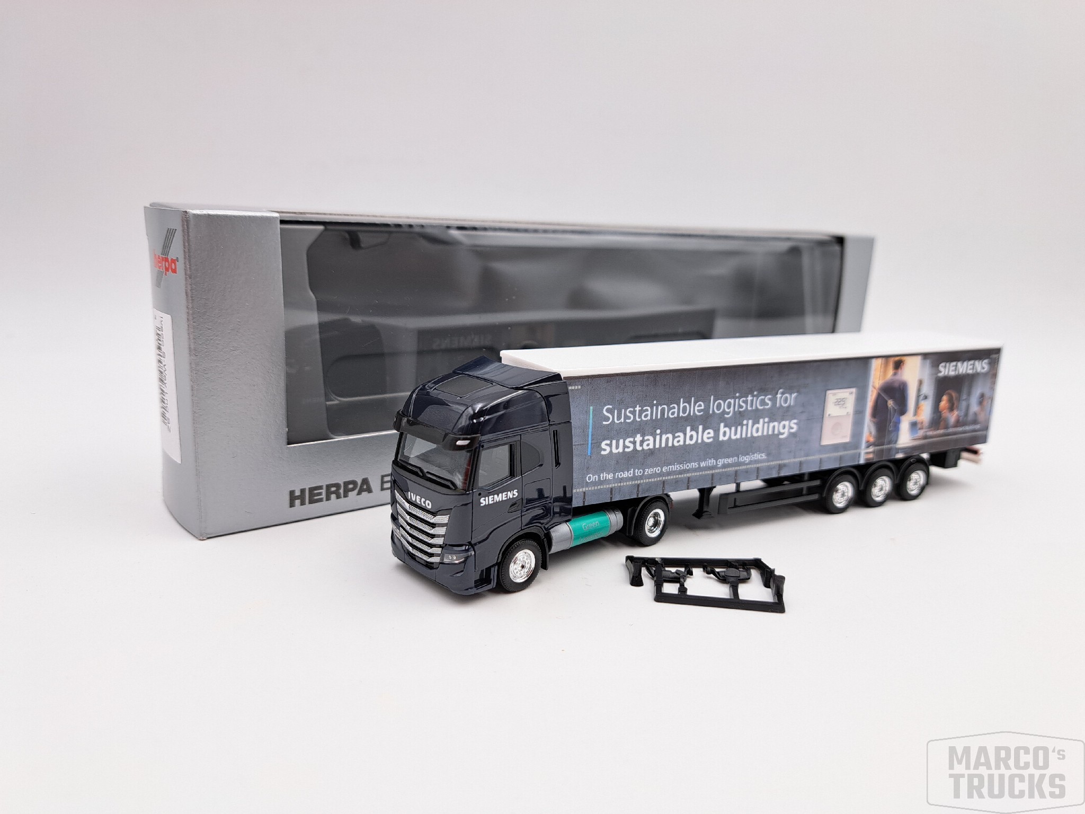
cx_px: 542
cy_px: 407
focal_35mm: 24
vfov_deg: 56.8
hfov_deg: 71.6
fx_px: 752
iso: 50
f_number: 1.8
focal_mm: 5.23
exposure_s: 1/100
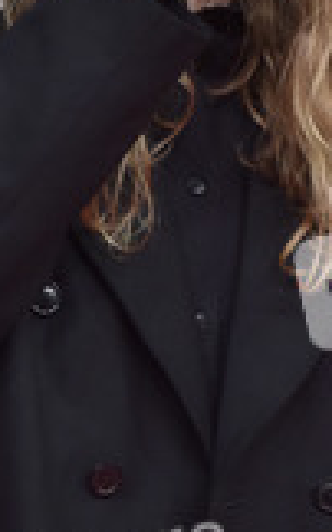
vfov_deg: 4.2
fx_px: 7295
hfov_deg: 2.6
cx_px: 164
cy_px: 108
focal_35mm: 503
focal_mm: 200
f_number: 5.6
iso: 2000
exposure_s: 1/200
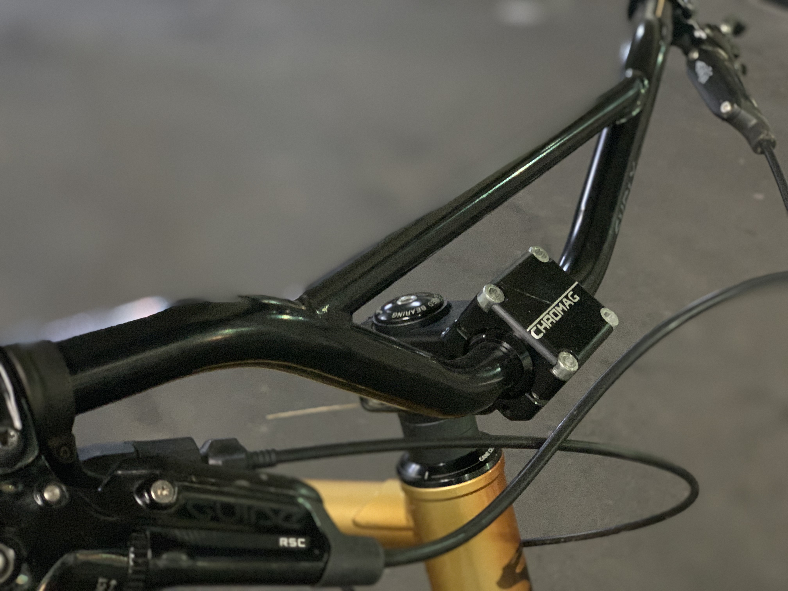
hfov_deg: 36.8
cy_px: 296
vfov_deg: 28.0
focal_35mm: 52
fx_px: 1184
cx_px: 394
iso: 640
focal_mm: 6
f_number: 2.4
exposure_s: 1/30
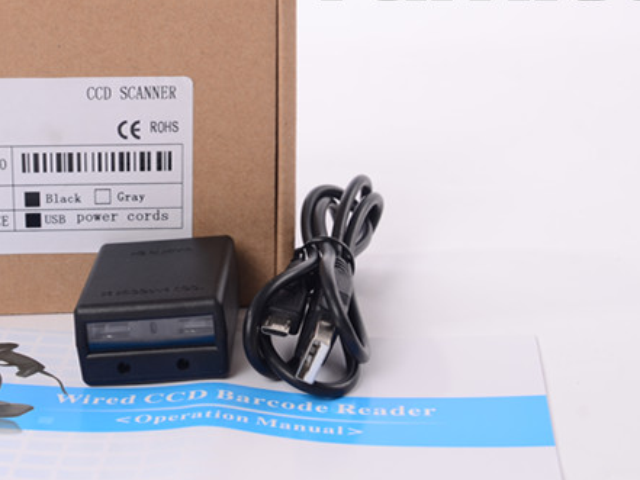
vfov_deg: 15.7
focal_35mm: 94
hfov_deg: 20.8
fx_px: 1738
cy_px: 203
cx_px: 196
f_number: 11
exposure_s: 1/125
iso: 100
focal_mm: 40
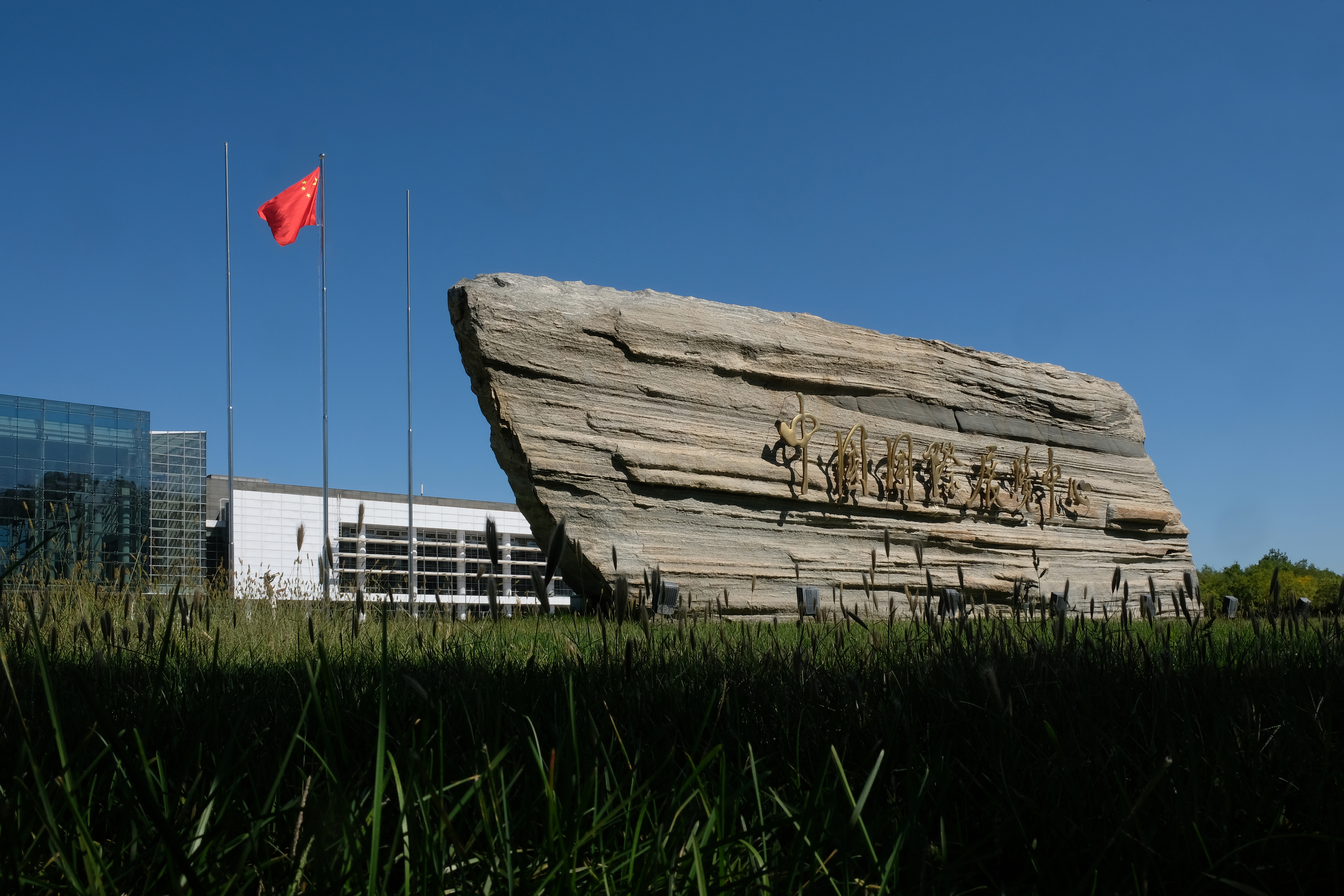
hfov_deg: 67.4
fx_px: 1008
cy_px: 448
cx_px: 672
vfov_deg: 47.9
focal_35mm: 27
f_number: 16
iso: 200
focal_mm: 18
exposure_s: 1/170
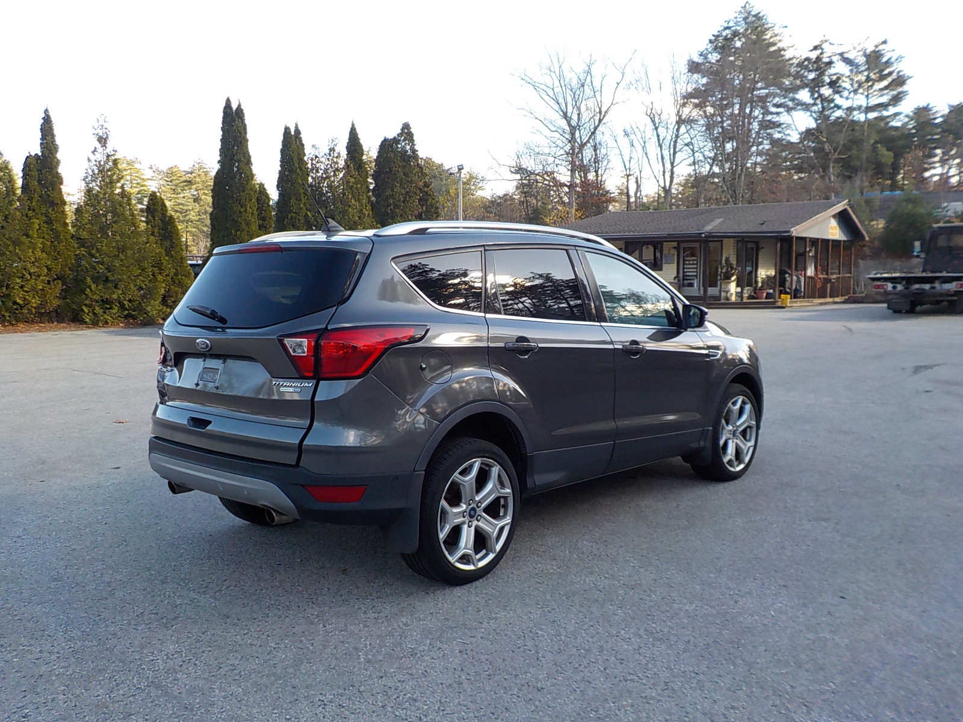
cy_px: 361
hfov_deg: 60.0
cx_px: 482
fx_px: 835
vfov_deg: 46.8
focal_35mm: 30
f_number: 3.3
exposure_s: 1/250
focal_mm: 4.1
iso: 125
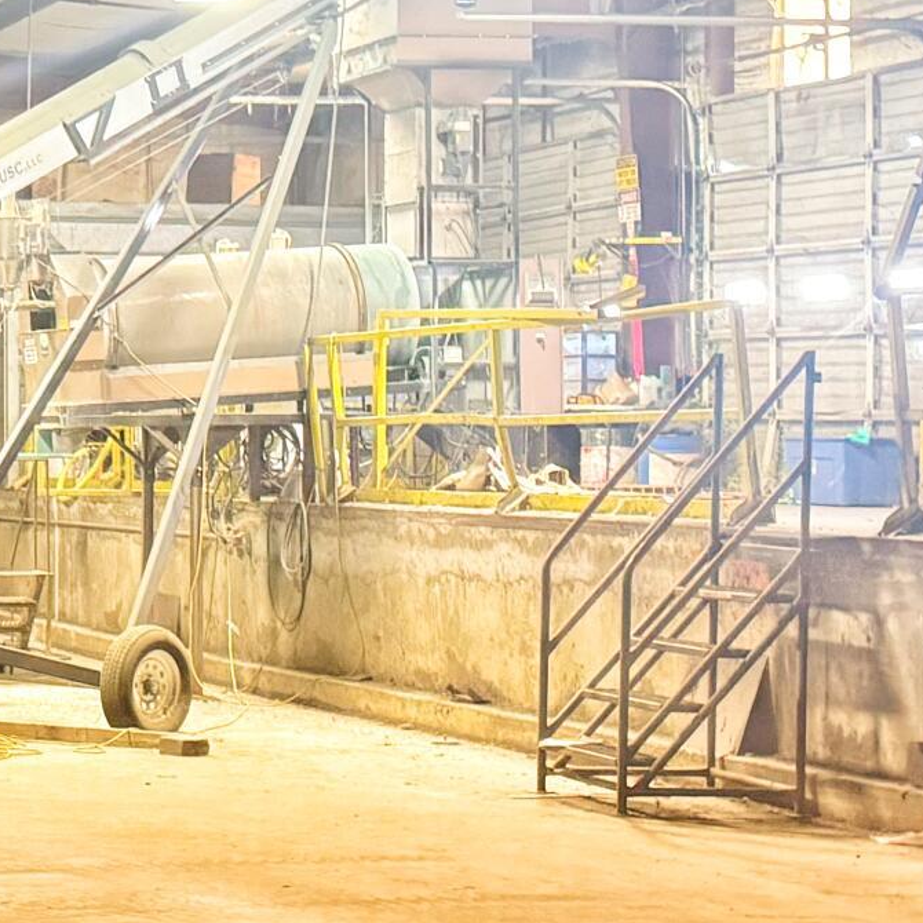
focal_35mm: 95
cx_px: -241
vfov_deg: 18.3
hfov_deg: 17.3
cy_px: 404
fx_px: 2866
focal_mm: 6.76
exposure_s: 1/60
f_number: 1.78
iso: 640
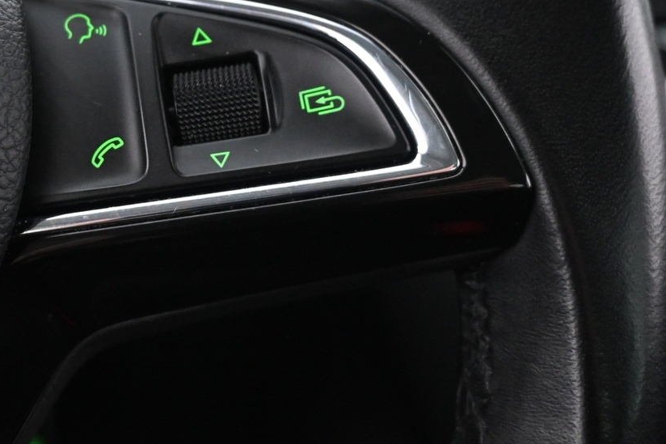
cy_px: 99
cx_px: 192
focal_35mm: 59
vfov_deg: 22.7
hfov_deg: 33.5
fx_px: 1091
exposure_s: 1/30
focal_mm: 20
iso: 3200
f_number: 3.8
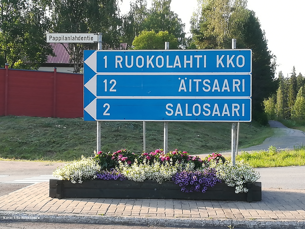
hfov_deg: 27.4
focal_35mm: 71
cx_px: 152
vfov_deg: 20.7
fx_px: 626
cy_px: 114
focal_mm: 3.83
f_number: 2.2
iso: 50
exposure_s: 1/211
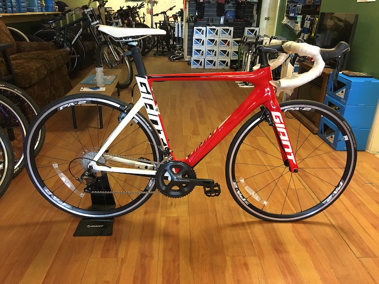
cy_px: 142
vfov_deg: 48.2
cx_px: 190
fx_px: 318
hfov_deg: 61.7
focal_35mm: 29
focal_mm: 4.15
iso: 200
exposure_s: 1/30
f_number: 2.2
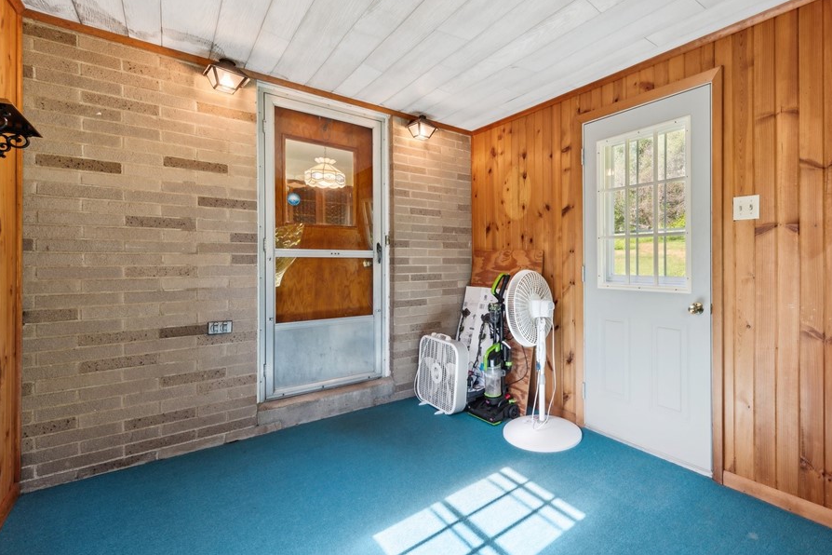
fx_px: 393
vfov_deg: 70.4
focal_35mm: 17
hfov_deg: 92.0
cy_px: 267
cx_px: 500
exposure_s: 1/2.5
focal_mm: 14
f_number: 11
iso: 50
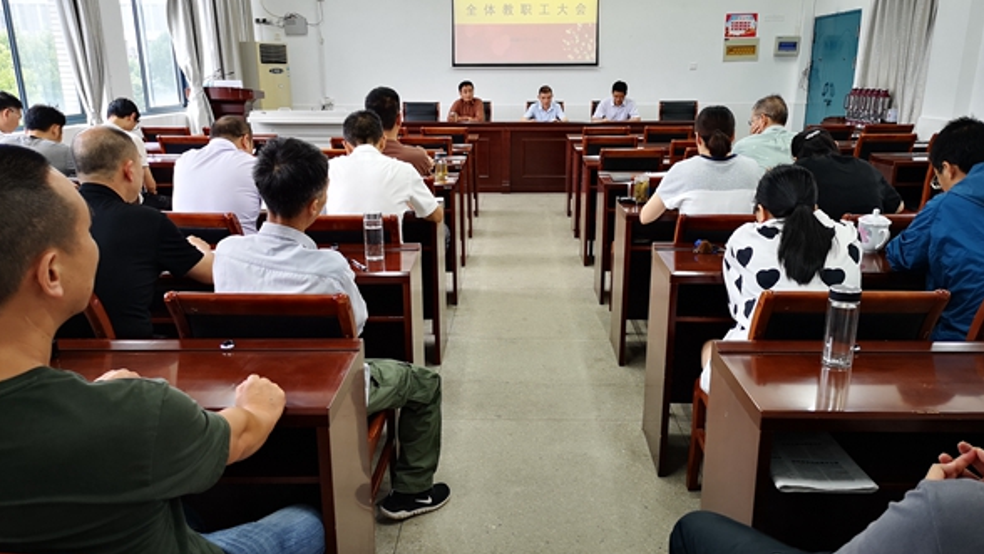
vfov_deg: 38.9
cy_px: 303
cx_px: 500
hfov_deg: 64.3
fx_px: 783
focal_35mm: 30
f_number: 1.8
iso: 160
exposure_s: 1/50
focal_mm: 5.58
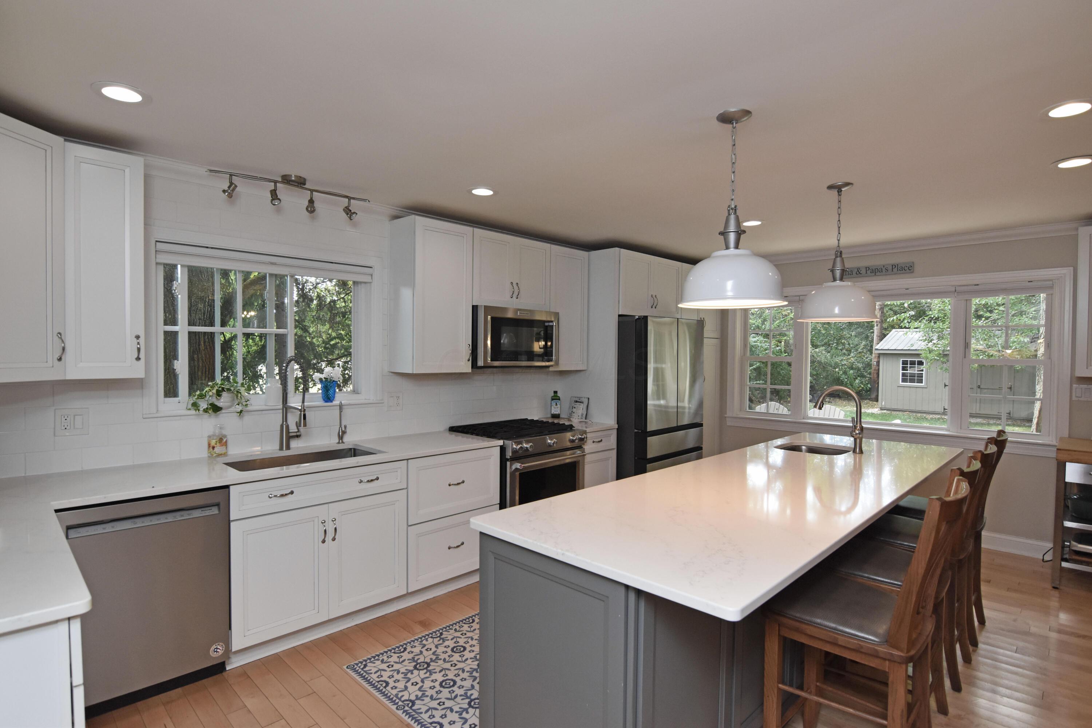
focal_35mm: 18
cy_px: 364
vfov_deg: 67.4
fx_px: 546
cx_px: 546
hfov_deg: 90.0
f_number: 4.5
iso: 800
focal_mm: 12
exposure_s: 1/160
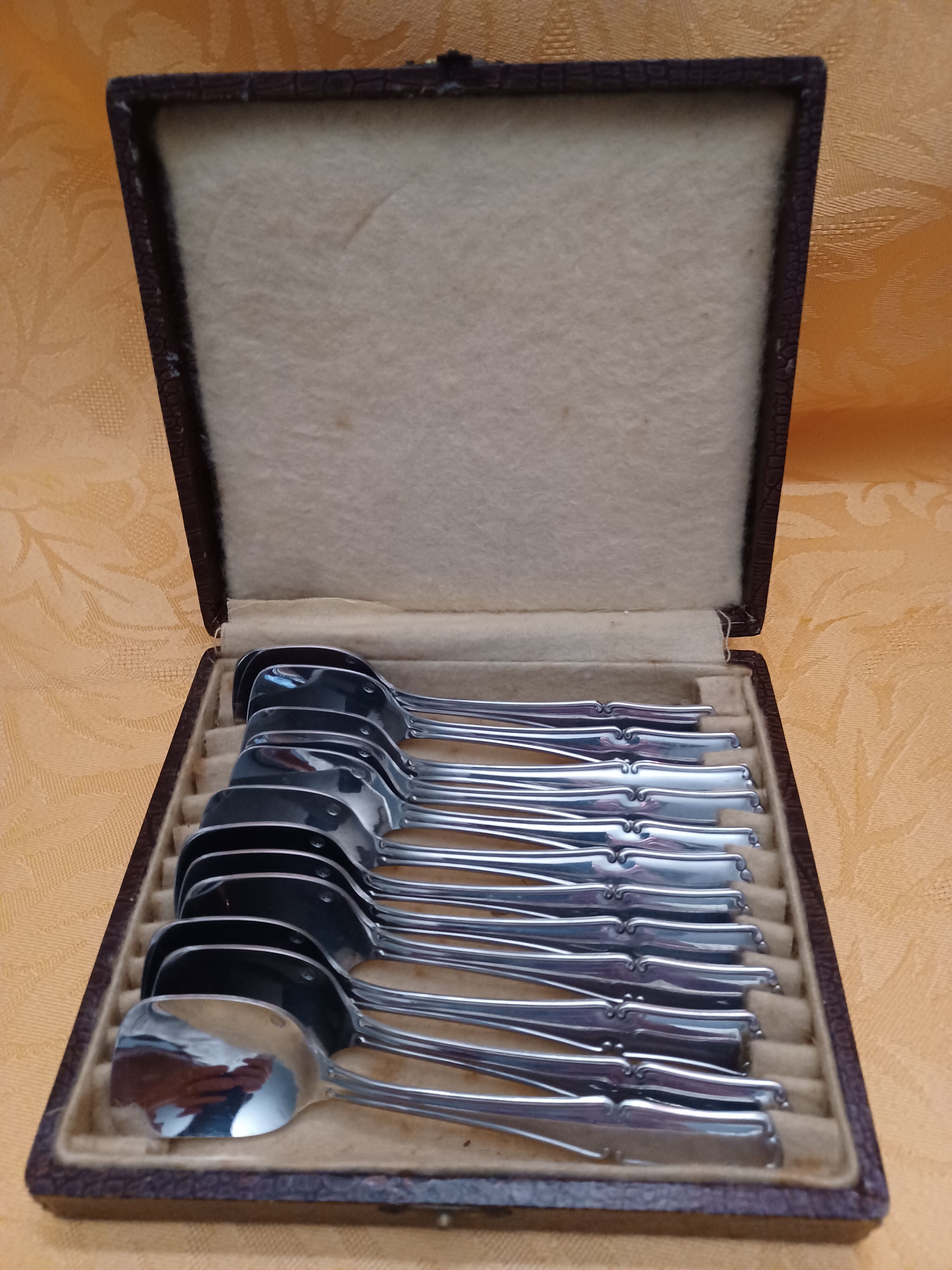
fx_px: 917
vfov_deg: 69.4
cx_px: 476
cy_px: 635
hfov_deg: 54.9
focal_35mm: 25
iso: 1250
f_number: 1.8
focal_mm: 4.6
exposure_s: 1/20
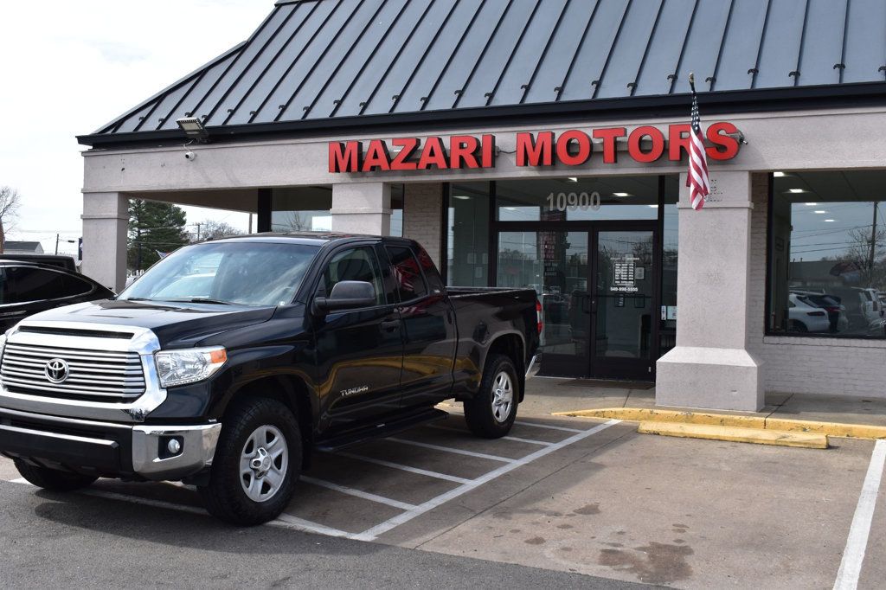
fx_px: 959
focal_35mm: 39
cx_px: 443
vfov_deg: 34.2
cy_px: 295
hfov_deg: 49.6
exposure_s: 1/400
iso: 400
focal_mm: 26
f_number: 11
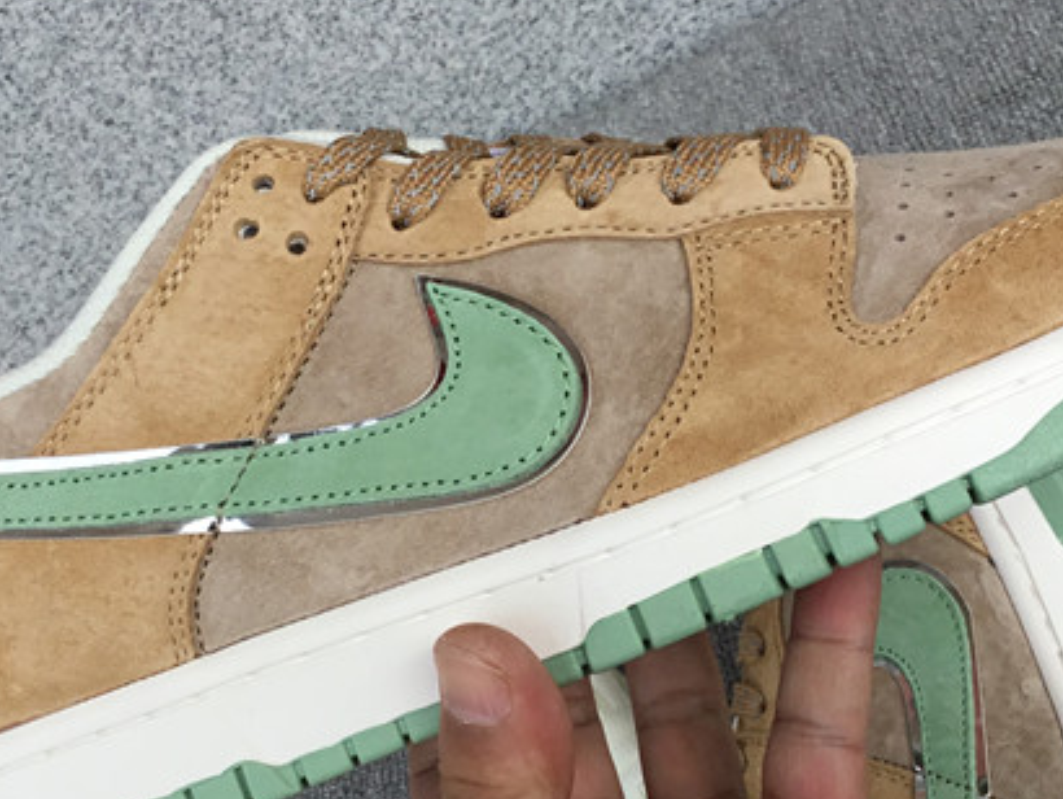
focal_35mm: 68
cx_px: 495
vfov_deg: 21.6
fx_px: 2089
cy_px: 359
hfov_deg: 28.5
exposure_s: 1/646
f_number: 2.4
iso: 25
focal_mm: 3.3
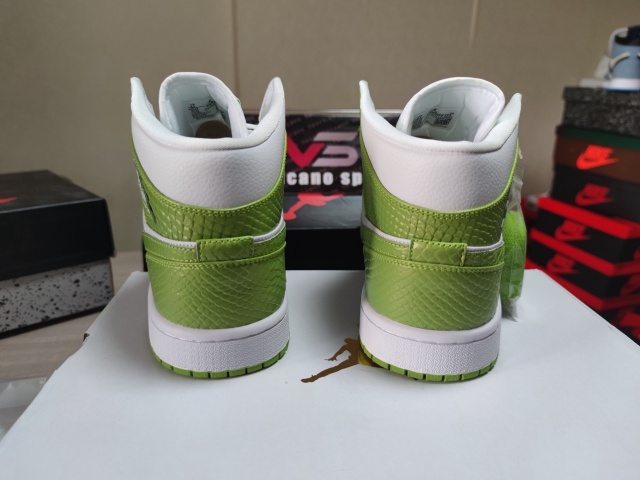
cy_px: 240
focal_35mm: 24
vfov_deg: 56.8
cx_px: 320
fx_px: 444
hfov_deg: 71.6
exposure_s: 1/100
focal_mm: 6.72
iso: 192
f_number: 1.69
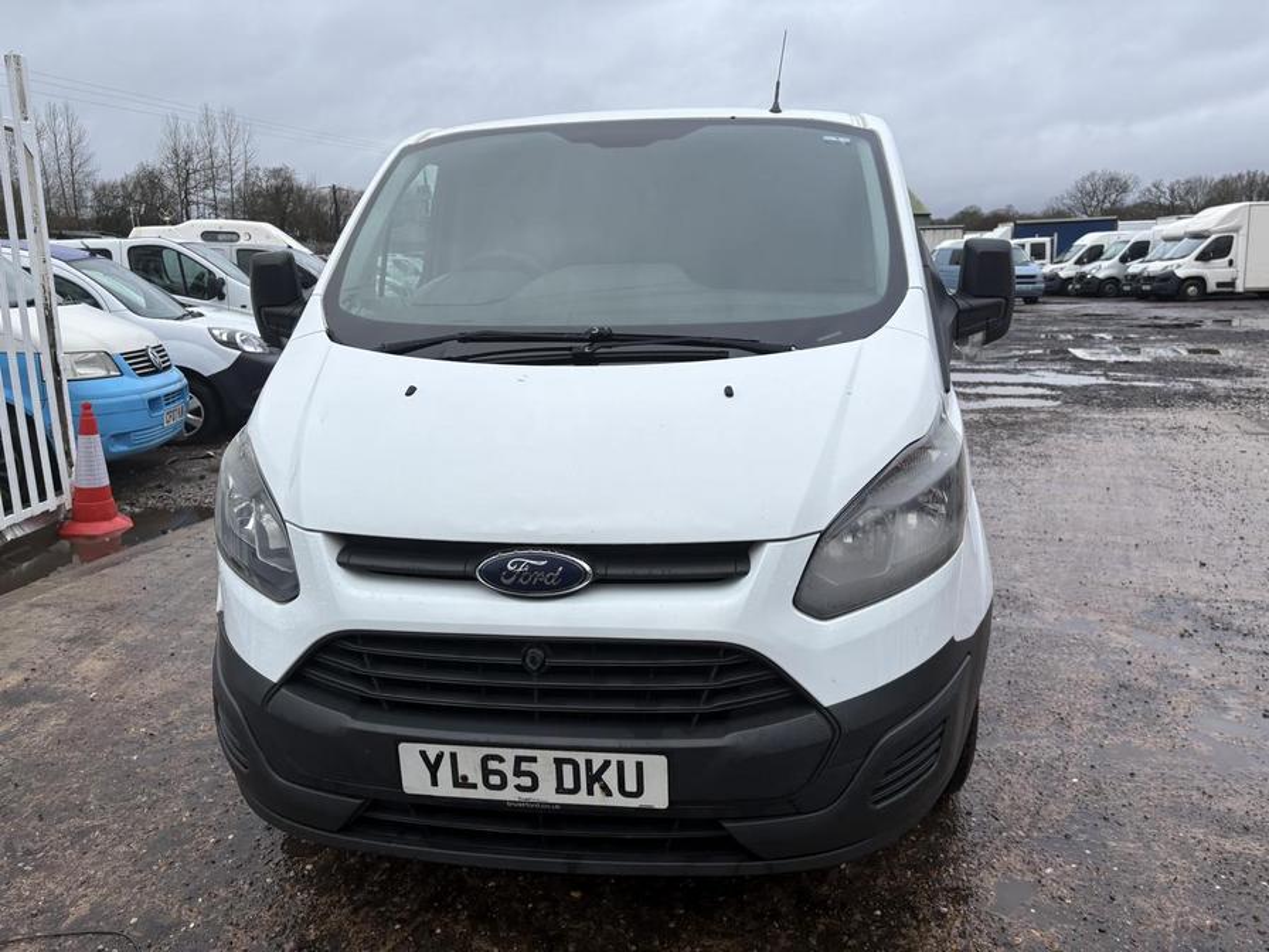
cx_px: 634
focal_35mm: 26
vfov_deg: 53.1
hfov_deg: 67.3
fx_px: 953
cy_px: 476
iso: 50
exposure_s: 1/1117
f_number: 1.6
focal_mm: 5.96
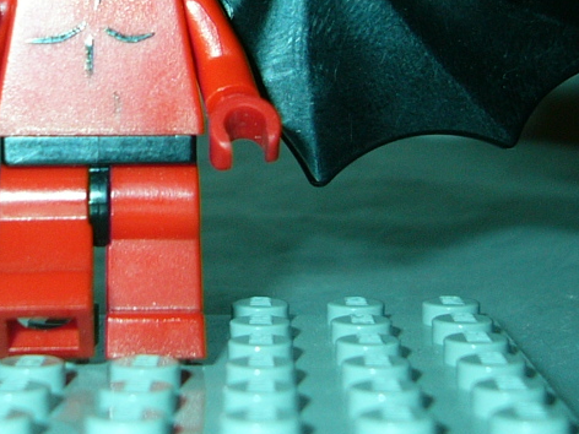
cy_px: 27
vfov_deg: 15.3
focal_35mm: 95
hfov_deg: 20.6
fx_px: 1589
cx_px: 236
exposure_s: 1/60
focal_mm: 5.8
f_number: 2.8
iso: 100
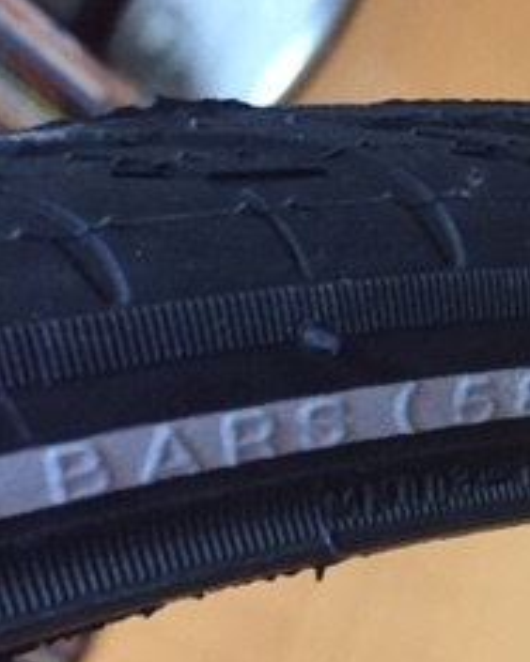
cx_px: 671
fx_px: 1510
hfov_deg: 18.6
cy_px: 577
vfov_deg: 24.2
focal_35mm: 77
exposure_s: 1/15
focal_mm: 4.15
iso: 250
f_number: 2.2
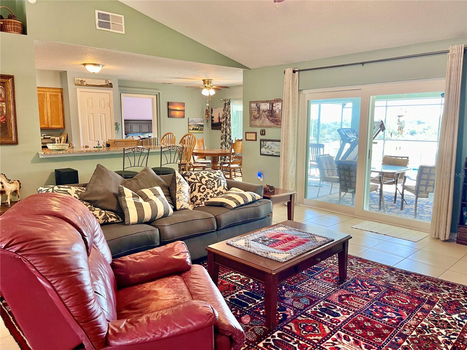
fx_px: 337
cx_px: 234
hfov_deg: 69.4
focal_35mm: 25
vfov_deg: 54.9
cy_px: 175
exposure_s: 1/60
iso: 125
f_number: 1.6
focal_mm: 5.1
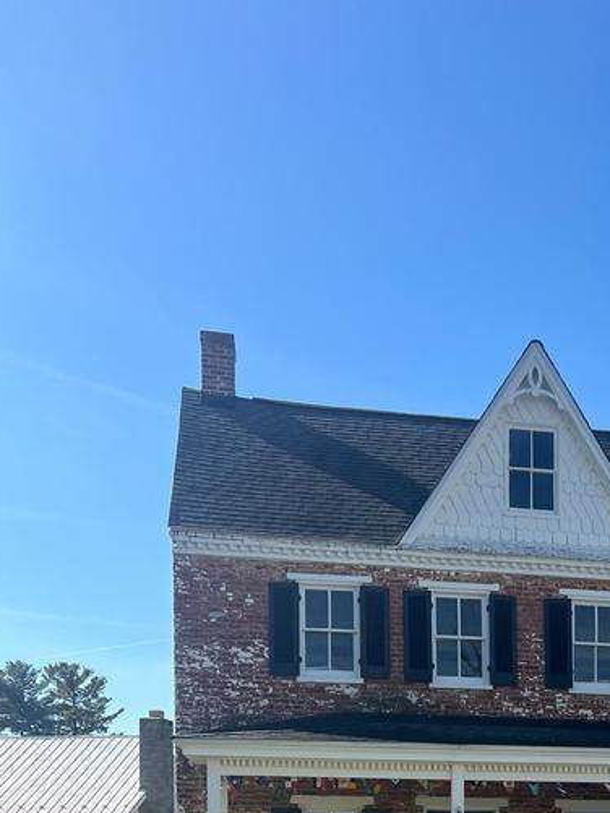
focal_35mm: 56
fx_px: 1315
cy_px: 873
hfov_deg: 24.7
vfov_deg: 31.0
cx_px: 633
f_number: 1.5
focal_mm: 5.7
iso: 50
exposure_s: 1/3356
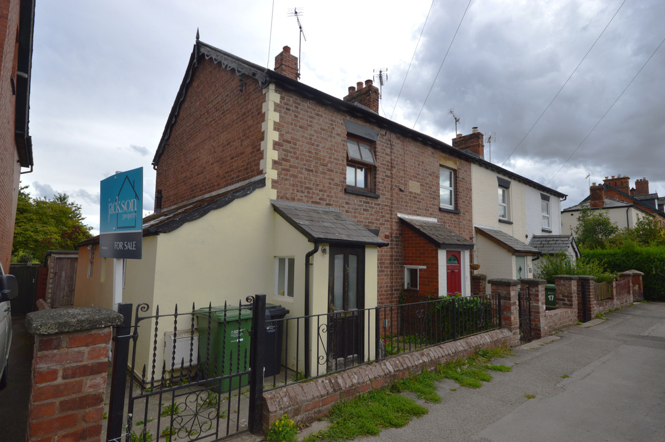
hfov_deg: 85.5
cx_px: 332
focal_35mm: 20
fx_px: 360
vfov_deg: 63.1
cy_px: 221
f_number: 11
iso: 400
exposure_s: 1/400
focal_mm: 13
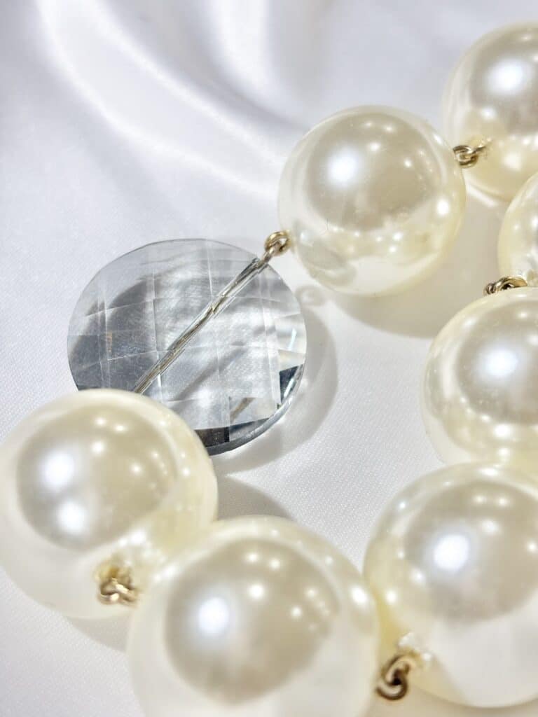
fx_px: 1078
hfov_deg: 28.0
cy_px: 358
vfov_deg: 36.8
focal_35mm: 52
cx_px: 269
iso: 32
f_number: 1.6
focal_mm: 5.96
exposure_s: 1/275
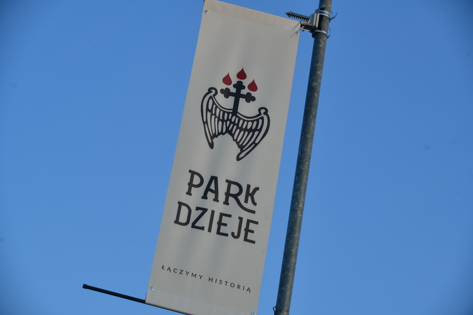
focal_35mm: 102
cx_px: 236
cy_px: 158
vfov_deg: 13.4
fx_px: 1340
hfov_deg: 20.0
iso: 100
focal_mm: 102
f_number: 7.1
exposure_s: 1/250
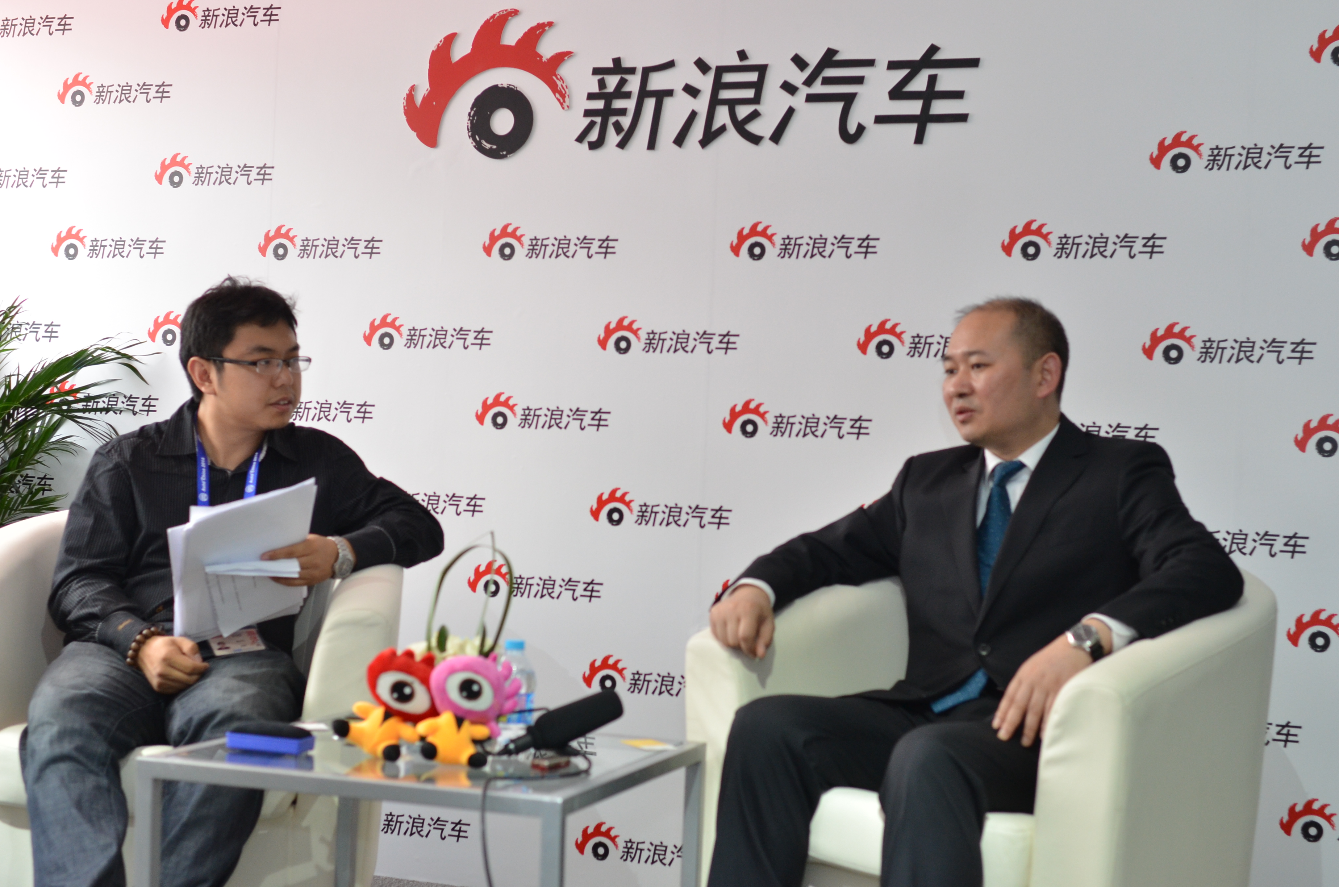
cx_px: 670
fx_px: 1949
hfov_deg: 37.9
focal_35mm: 52
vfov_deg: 25.6
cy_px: 444
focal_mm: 35
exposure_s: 1/250
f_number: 2.8
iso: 800
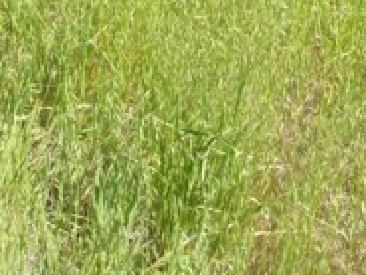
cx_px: 107
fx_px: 878
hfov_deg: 23.4
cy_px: -182
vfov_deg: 15.8
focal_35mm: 83
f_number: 4
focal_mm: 4.3
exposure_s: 1/400
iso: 100
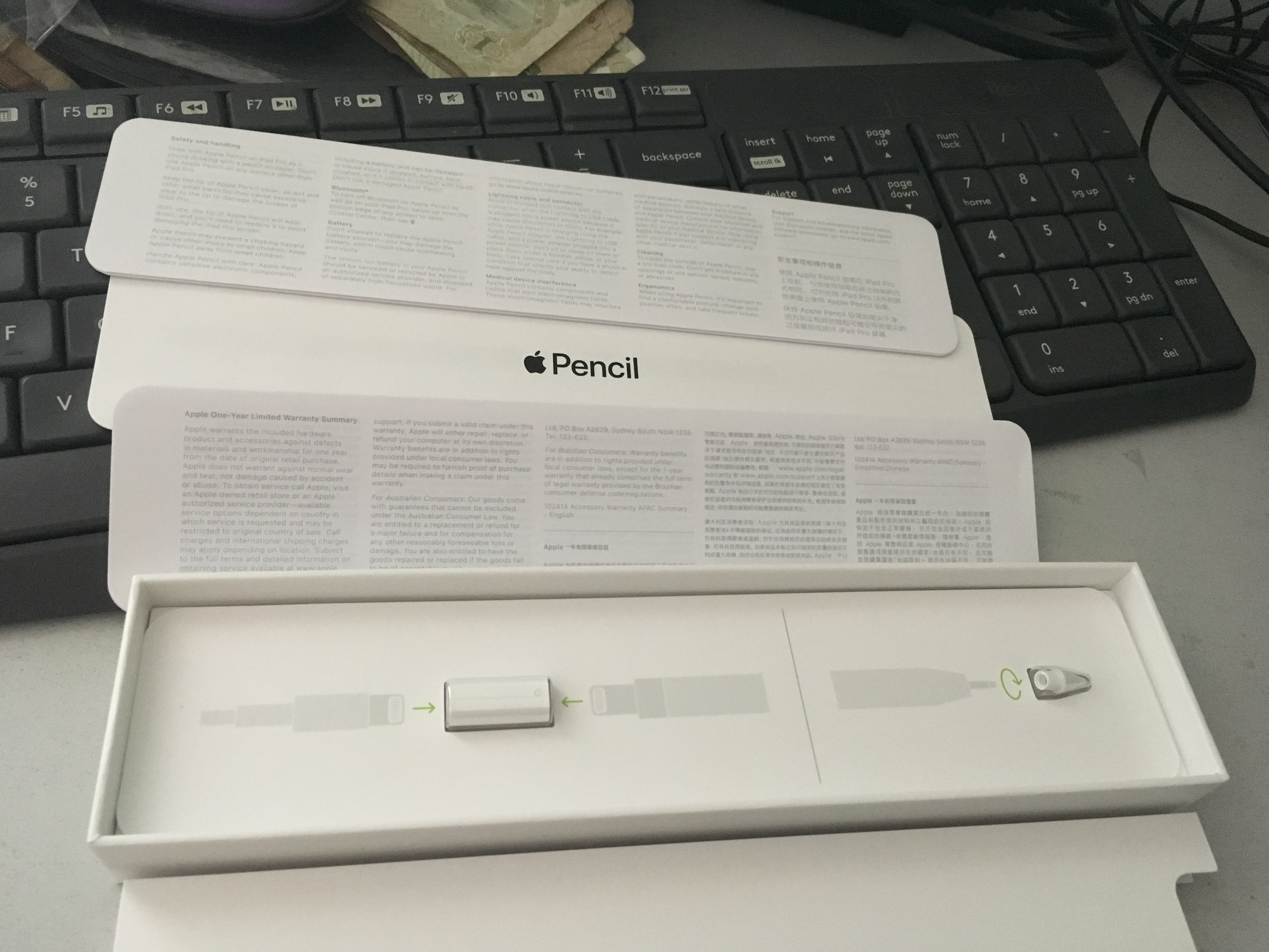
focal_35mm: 29
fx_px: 1063
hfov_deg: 61.7
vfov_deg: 48.2
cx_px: 634
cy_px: 476
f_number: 2.2
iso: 200
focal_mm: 4.15
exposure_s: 1/25
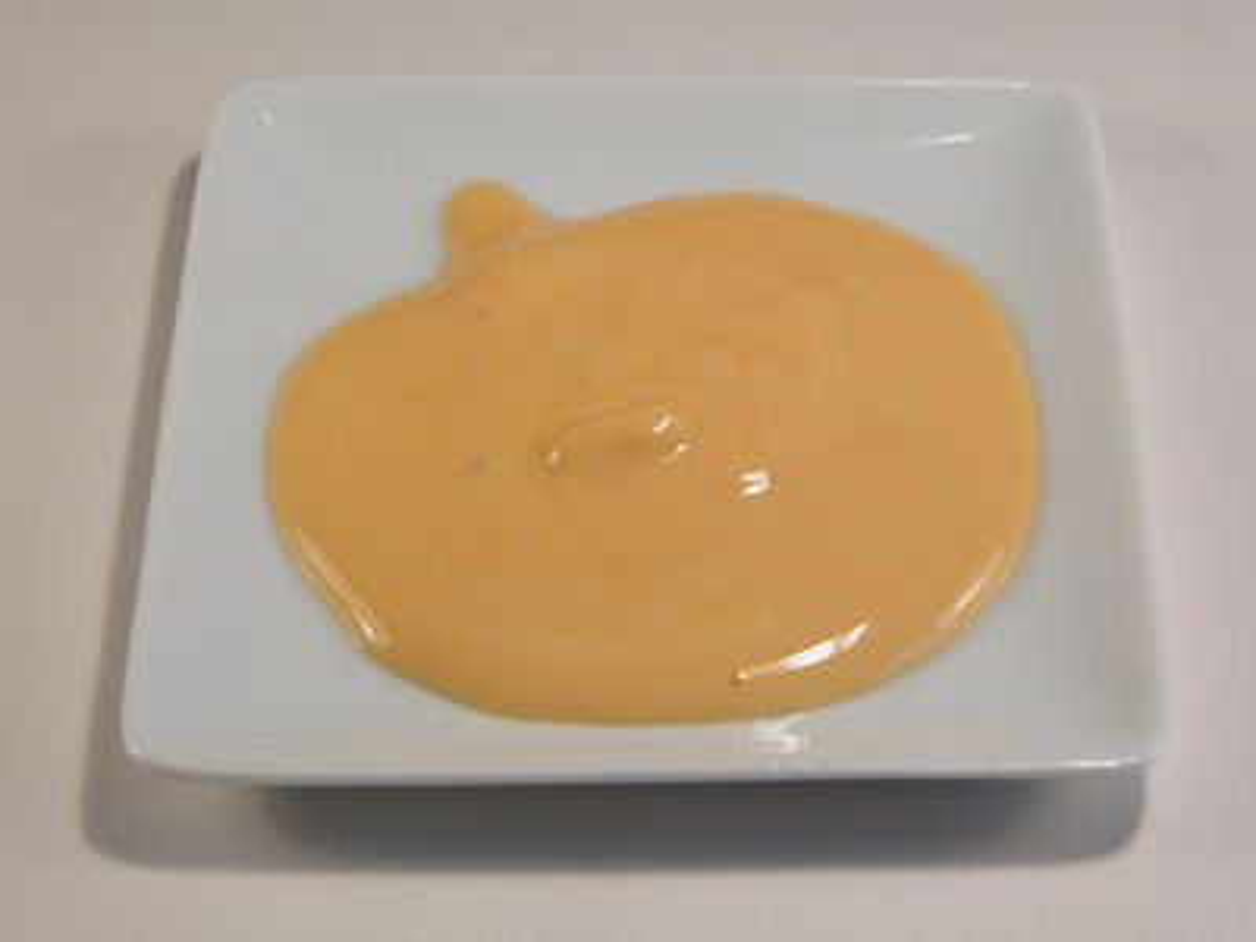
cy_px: 471
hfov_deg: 22.3
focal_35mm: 88
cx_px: 628
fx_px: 3193
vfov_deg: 16.8
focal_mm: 22.3
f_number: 6.3
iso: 100
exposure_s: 1/57.5
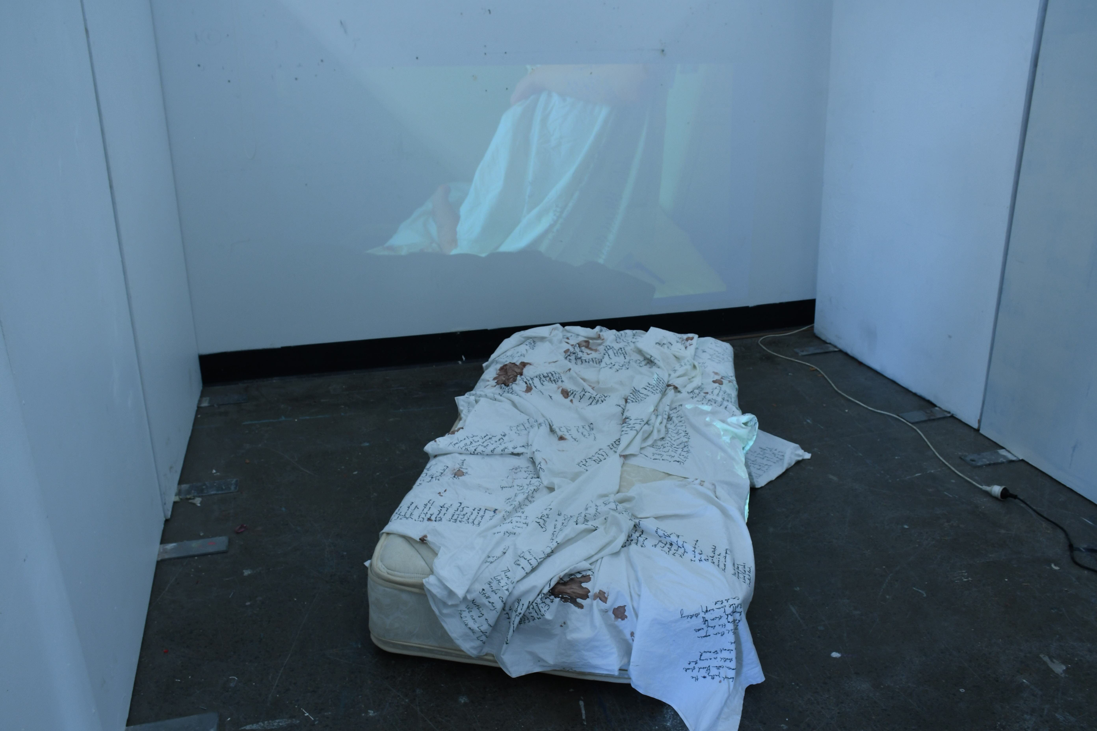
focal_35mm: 30
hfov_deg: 61.9
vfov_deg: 43.6
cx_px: 548
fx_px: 914
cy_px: 366
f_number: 8
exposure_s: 1/25
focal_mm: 20
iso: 400
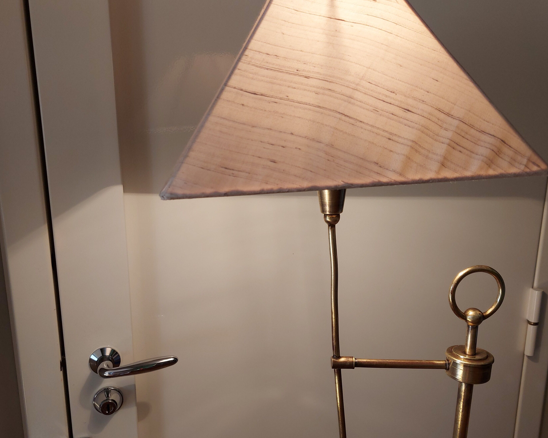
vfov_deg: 44.4
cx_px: 281
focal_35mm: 33
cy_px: 258
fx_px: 535
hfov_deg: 54.2
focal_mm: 5.23
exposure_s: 1/100
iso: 64
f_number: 1.8
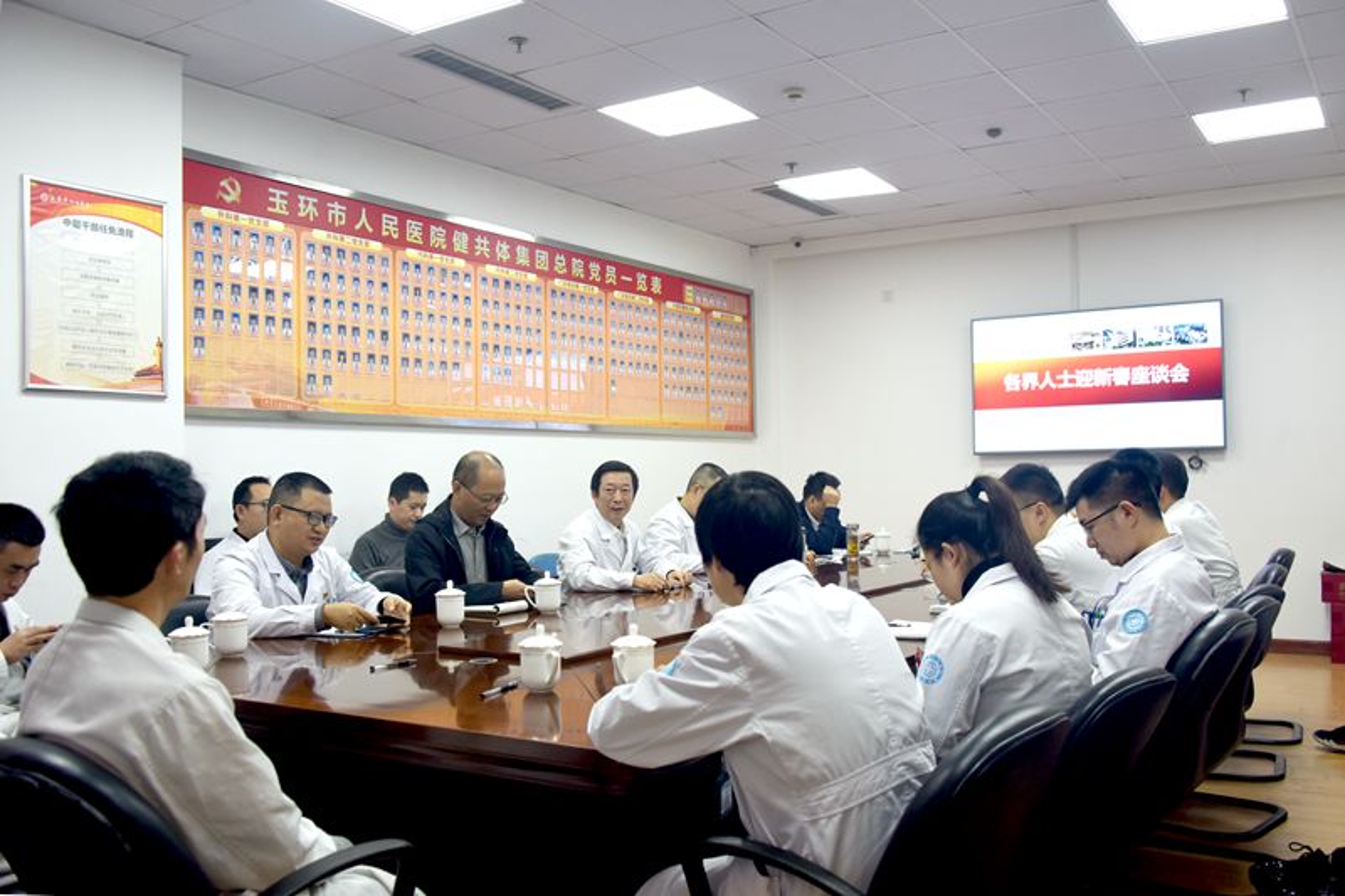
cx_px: 672
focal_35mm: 32
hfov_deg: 58.7
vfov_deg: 41.1
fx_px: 1195
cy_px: 448
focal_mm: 32
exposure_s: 1/80
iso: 800
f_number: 4.5
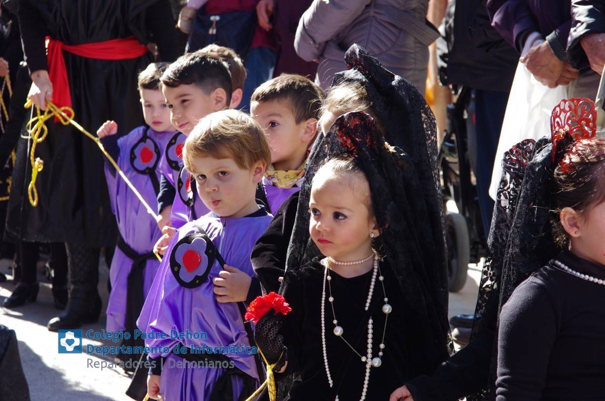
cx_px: 302
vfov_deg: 9.3
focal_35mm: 147
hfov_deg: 14.0
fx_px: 2465
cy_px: 200
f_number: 8
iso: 800
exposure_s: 1/320
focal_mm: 98
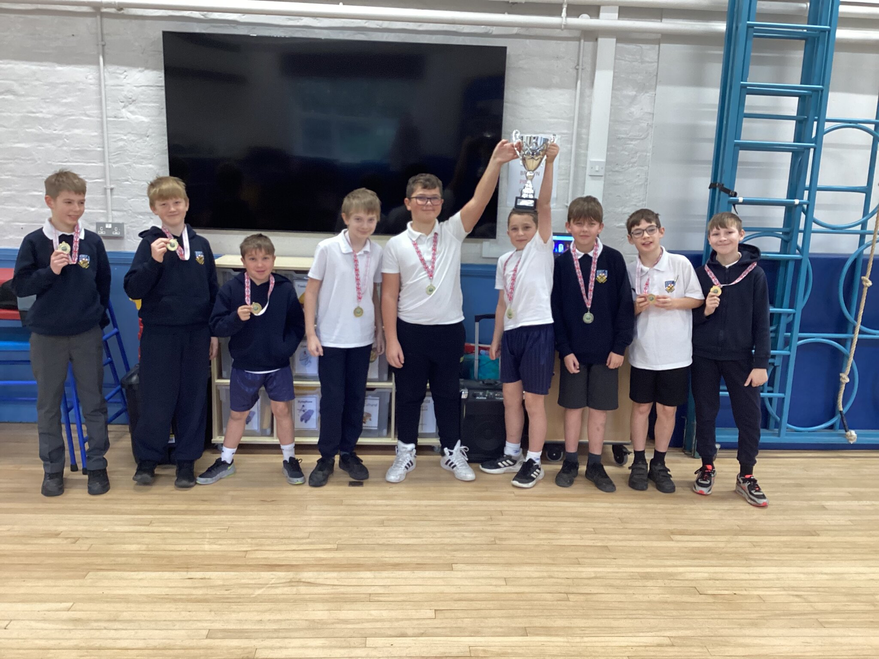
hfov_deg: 58.4
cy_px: 330
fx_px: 787
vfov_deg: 45.4
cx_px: 440
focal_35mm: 31
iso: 250
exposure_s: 1/50
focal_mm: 3.3
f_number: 2.4
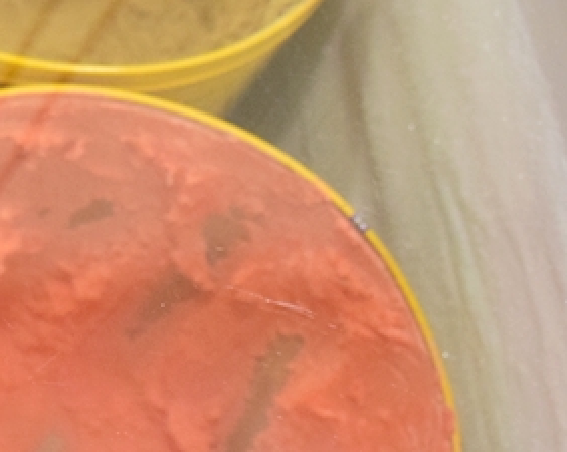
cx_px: -519
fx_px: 1810
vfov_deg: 14.1
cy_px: 68
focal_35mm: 108
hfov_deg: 15.0
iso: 1250
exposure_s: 1/40
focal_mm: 18
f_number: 5.6
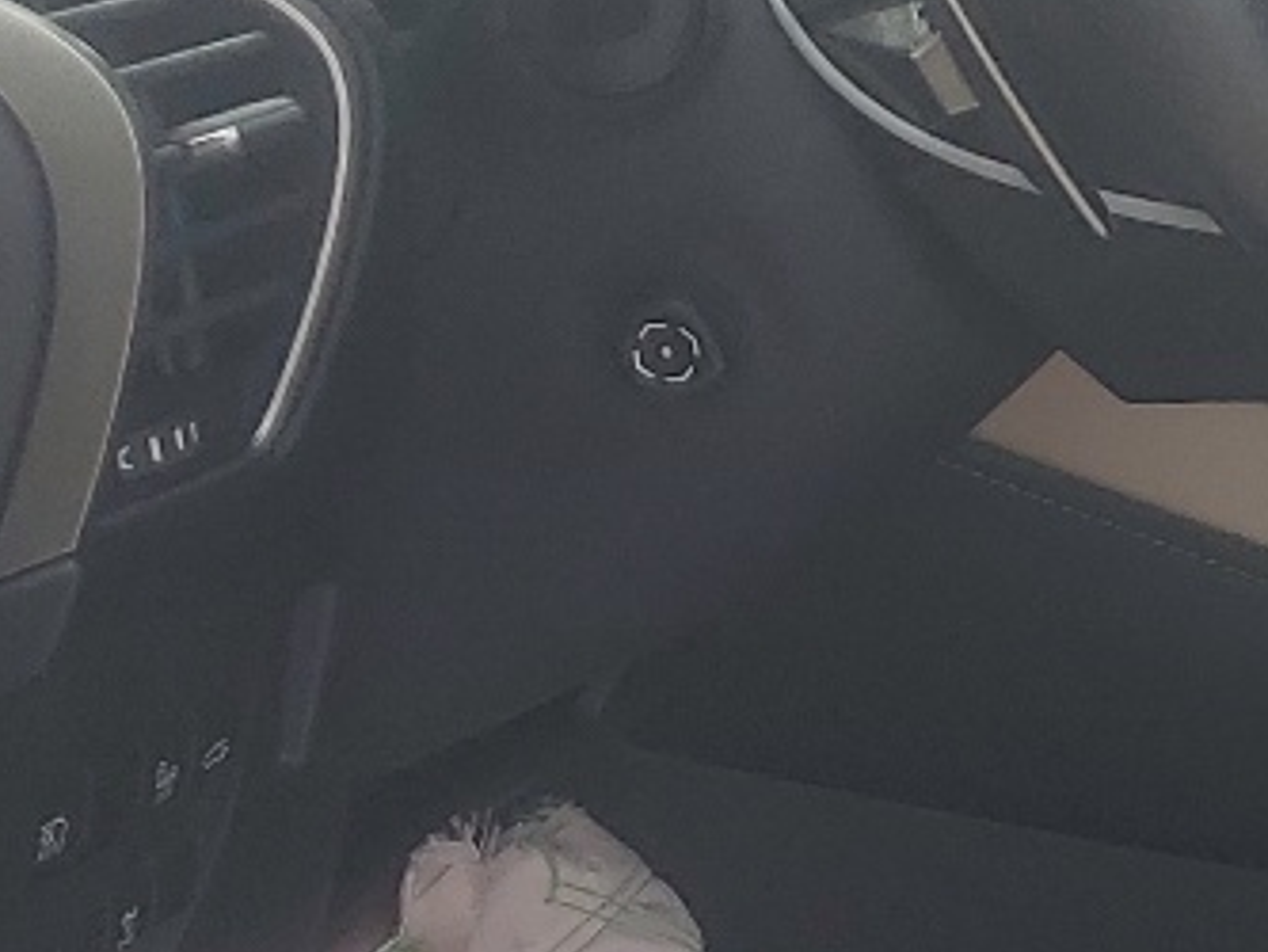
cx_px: 1915
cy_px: 377
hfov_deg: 14.6
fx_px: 4580
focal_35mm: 125
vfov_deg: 11.9
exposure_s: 1/1429
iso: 50
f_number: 1.5
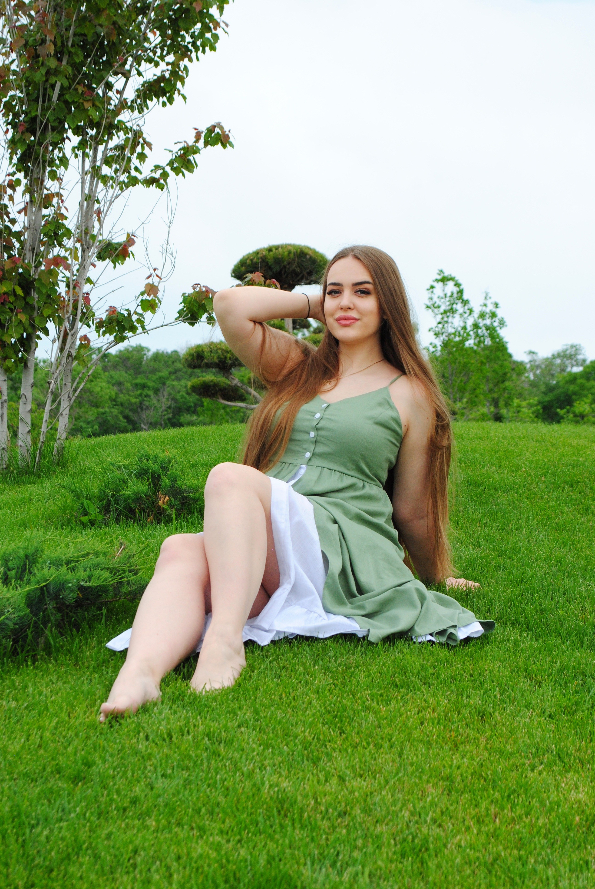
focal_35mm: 72
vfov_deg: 28.0
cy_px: 444
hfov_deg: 19.0
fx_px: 1780
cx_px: 298
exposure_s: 1/200
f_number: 7.1
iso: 400
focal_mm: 48
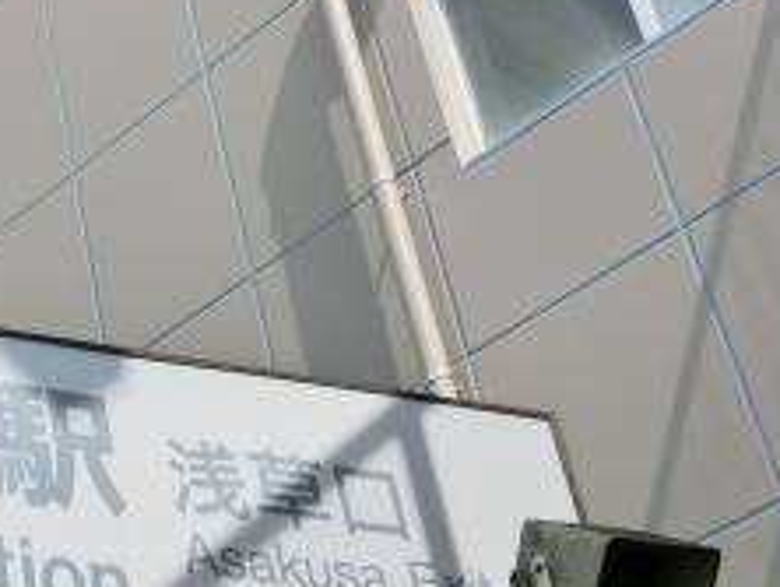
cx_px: -193
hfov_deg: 18.8
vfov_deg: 15.1
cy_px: 404
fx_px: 2211
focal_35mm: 98
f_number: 3.9
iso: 80
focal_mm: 6
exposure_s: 1/1000
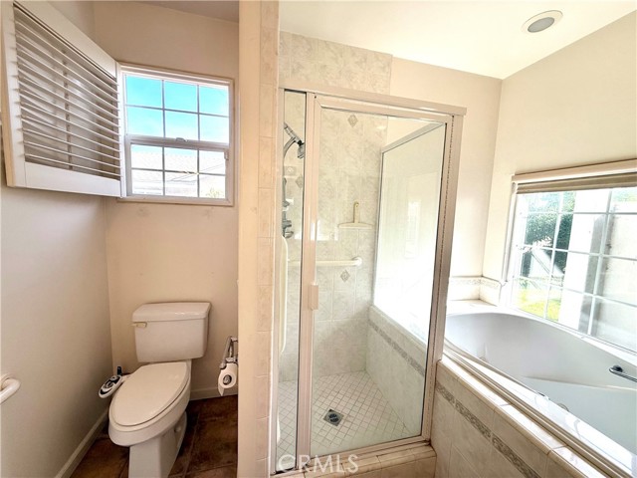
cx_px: 318
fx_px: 258
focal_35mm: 14
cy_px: 239
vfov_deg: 85.7
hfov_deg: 102.1
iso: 64
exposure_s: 1/270
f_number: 2.2
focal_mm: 2.22
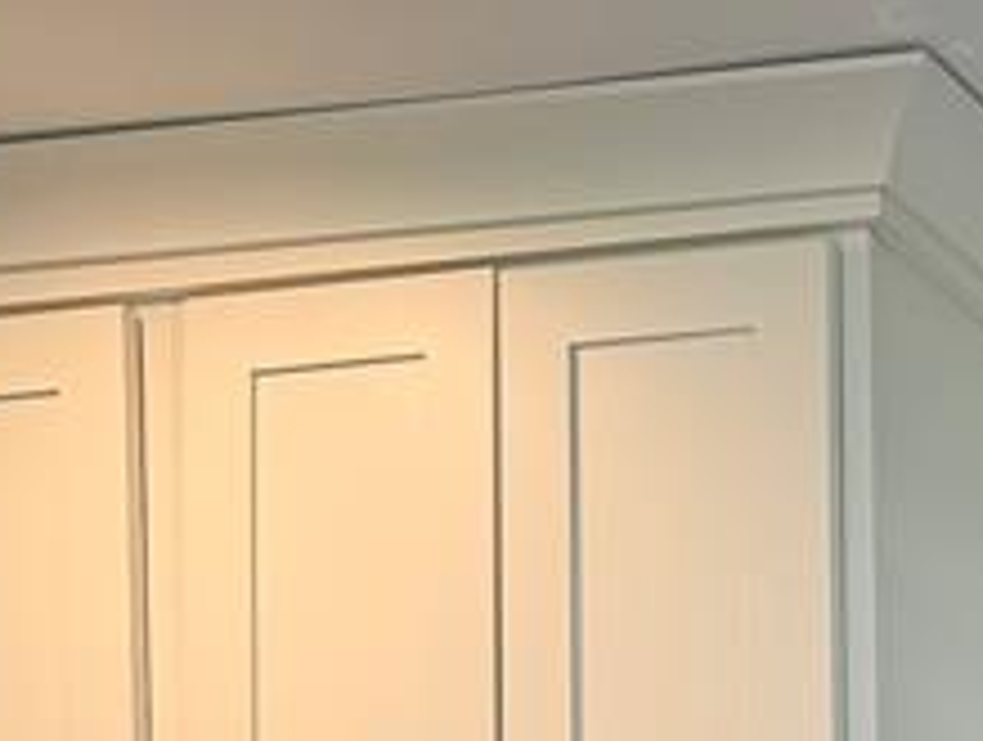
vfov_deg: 11.6
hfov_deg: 15.5
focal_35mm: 112
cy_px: 1581
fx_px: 3186
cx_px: 1661
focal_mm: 6.76
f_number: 1.78
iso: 125
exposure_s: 1/60
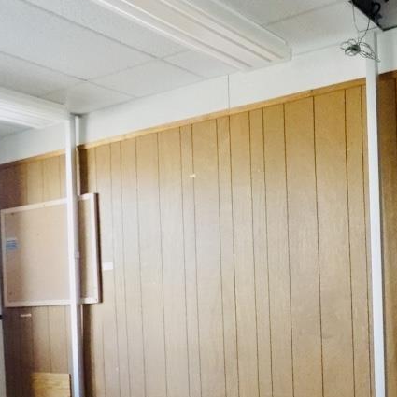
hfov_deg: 34.0
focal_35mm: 49
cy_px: 329
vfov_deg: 33.5
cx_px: 299
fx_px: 636
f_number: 3.1
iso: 400
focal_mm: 4
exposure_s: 1/30
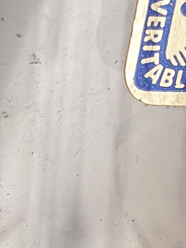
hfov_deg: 8.7
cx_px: 94
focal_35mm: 170
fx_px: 1219
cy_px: 162
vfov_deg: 11.6
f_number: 2.4
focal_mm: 4.32
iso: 50
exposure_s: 1/181
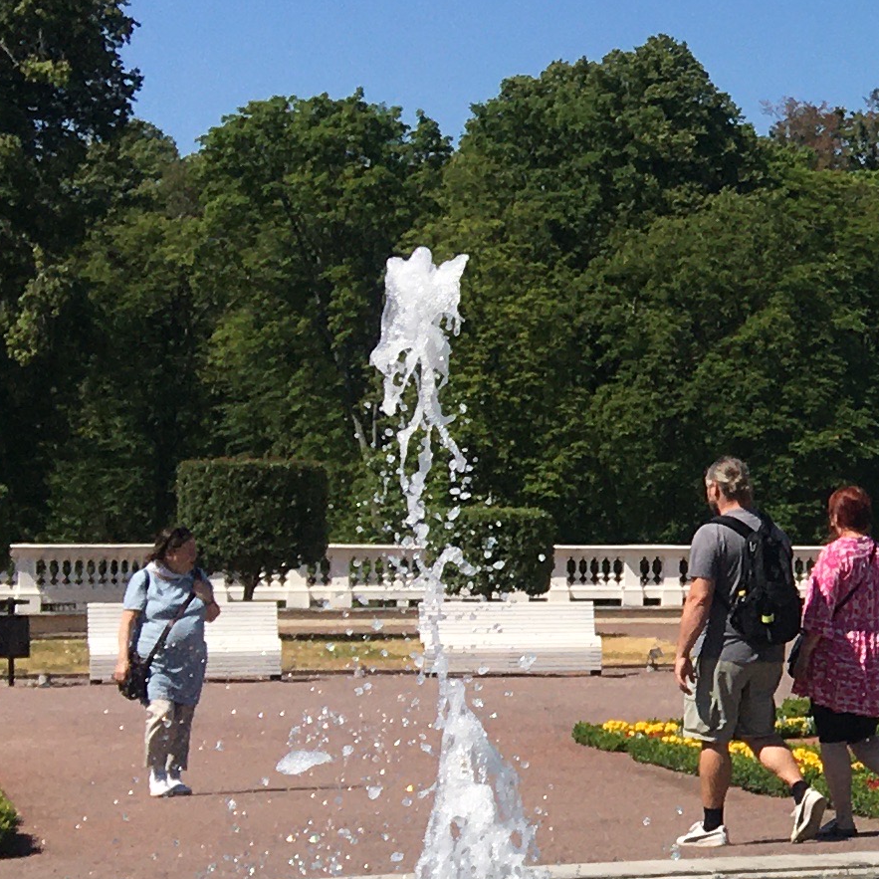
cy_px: 609
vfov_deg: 14.9
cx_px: 1897
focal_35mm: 117
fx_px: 3361
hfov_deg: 12.6
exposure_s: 1/2404
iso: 25
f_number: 2.2
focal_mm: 4.15
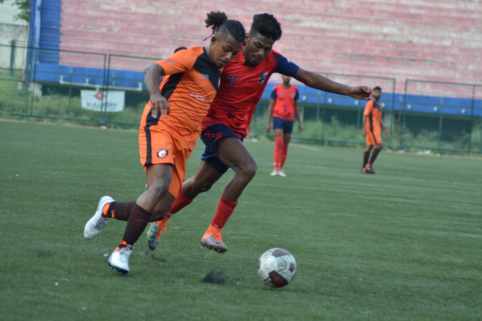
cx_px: 241
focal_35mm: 188
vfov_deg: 7.3
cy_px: 160
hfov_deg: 11.0
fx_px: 2510
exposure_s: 1/1000
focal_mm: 125
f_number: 4.2
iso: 640
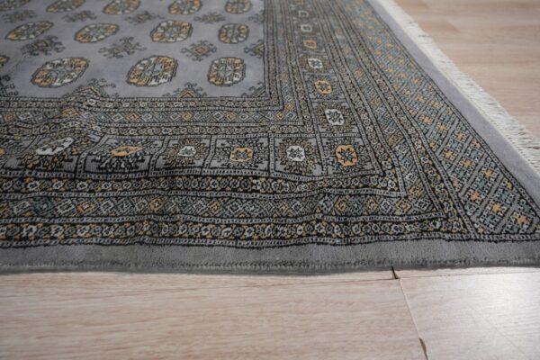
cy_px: 180
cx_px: 270
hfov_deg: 73.7
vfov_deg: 53.1
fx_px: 360
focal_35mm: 24
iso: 320
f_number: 5
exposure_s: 1/160
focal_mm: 24
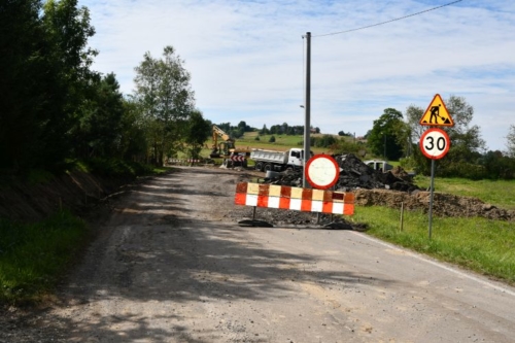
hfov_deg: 43.6
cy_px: 172
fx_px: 644
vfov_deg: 29.8
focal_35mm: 45
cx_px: 258
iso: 100
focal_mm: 30
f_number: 10
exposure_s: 1/250
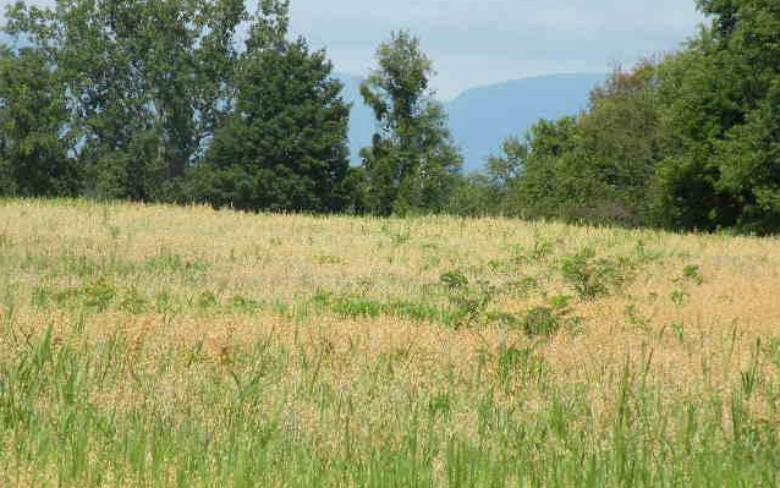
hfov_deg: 10.5
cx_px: 390
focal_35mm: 200
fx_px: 4252
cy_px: 256
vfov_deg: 6.6
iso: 64
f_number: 6.3
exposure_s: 1/238
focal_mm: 33.3
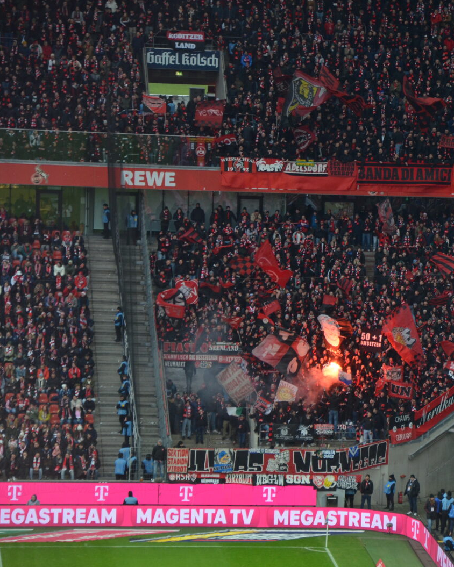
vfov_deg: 8.6
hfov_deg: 6.9
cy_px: 284
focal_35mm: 224
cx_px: 394
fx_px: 3757
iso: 720
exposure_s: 1/250
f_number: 5.6
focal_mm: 105
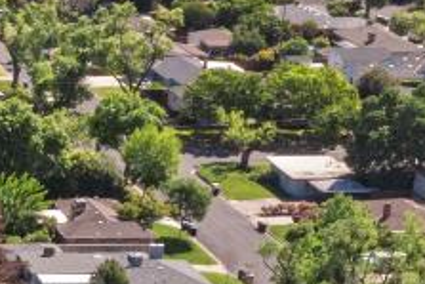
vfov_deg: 7.2
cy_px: 390
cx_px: -505
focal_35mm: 188
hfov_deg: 9.9
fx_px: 2221
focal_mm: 10.26
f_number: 9
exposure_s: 1/320
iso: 800
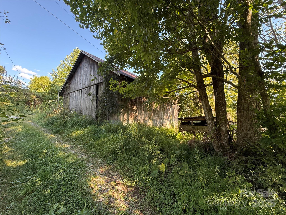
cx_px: 143
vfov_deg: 85.7
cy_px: 108
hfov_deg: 102.1
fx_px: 116
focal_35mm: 14
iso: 64
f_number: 2.2
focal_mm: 2.22
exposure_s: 1/99
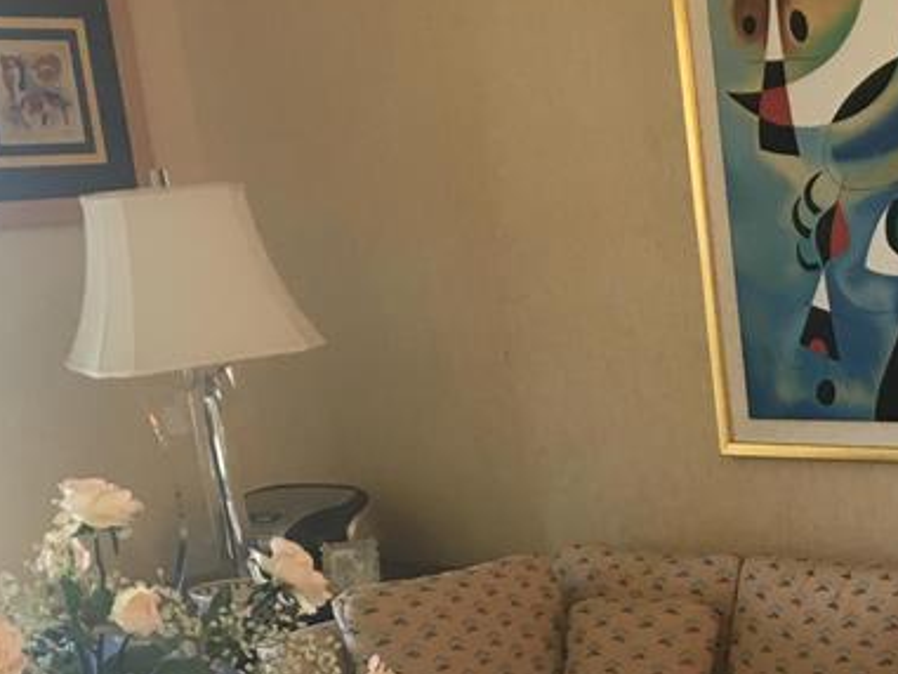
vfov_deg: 17.7
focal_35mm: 78
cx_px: 889
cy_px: 879
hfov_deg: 24.0
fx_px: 2024
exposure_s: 1/30
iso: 64
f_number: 2.2
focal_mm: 4.15
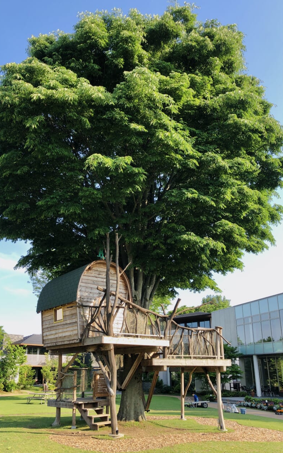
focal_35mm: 30
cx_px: 122
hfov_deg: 41.7
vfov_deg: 62.9
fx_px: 370
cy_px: 228
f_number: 1.8
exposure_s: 1/511
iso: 20
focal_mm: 4
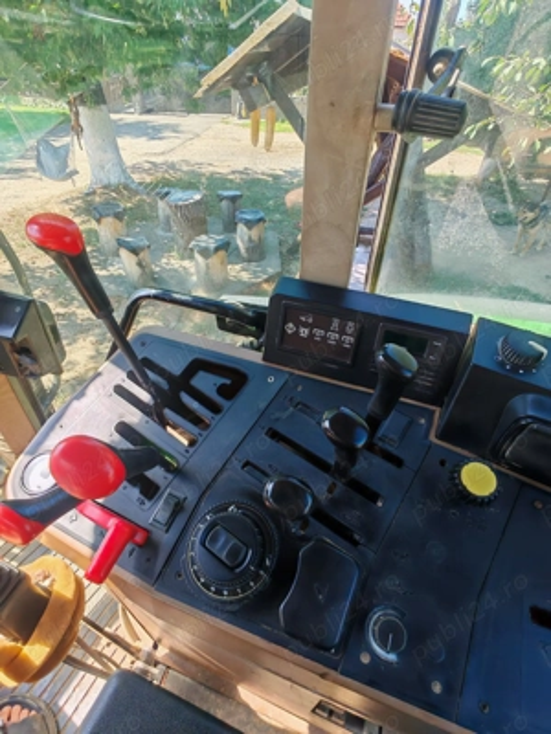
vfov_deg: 84.7
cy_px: 367
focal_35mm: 19
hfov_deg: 68.7
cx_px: 276
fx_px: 403
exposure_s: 1/130
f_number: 2.2
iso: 50
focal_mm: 1.96
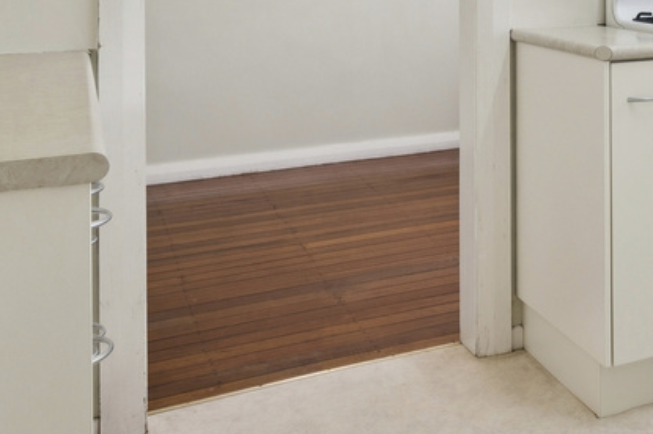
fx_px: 979
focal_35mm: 54
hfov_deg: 32.3
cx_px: 729
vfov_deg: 23.8
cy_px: -13
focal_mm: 14
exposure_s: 1/50
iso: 200
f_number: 7.1
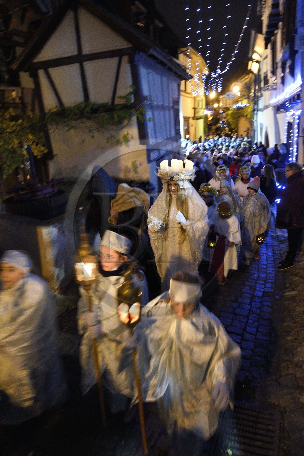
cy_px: 228
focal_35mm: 29
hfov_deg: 44.9
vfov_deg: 63.7
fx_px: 368
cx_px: 152
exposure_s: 1/15
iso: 3200
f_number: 4.5
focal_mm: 29
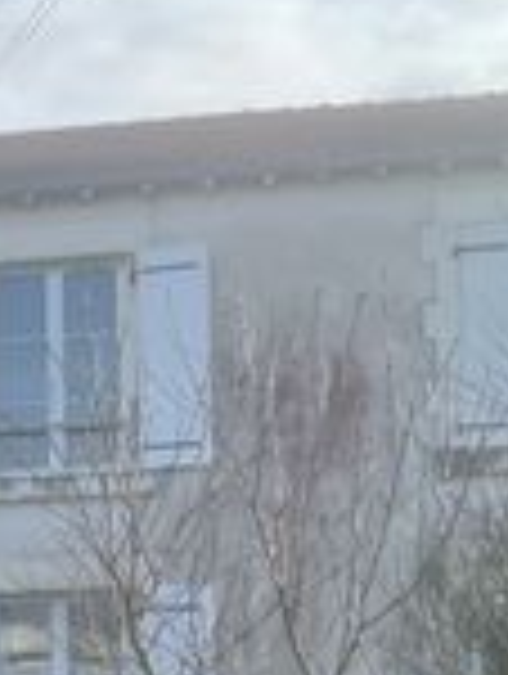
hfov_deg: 12.3
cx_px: -566
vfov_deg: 17.7
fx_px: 2029
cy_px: 873
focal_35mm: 104
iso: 32
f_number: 1.6
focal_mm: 4.2
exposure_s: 1/2618
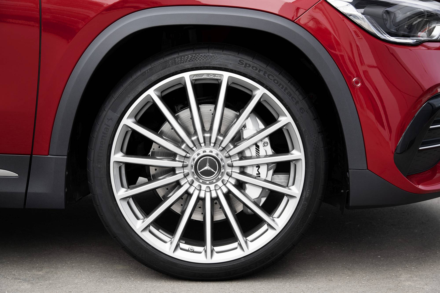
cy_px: 146
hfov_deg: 17.1
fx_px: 1466
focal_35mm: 120
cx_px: 220
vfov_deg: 11.4
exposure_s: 1/13
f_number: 8
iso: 100
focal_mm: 120
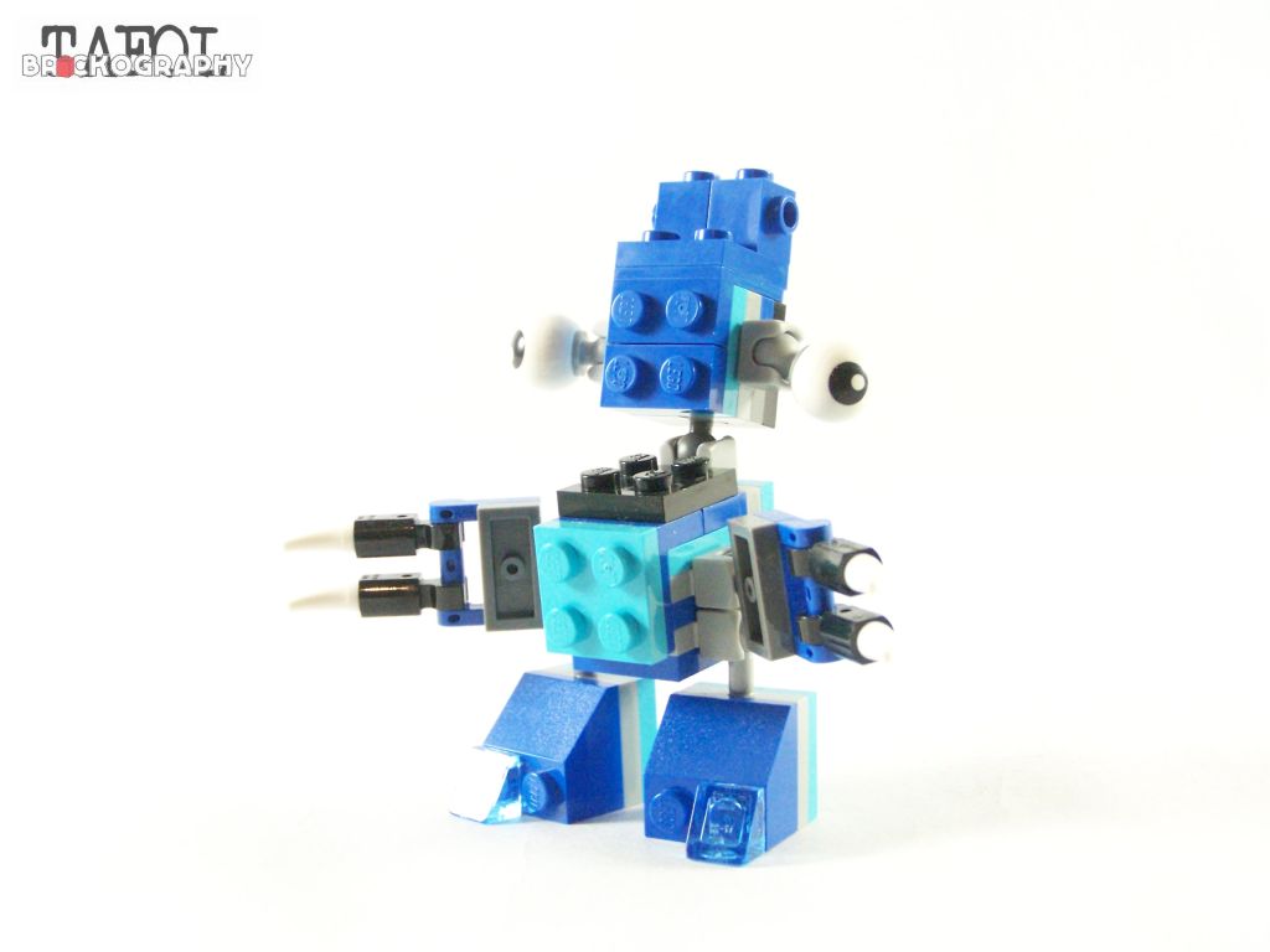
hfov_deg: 30.3
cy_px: 476
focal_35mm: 64
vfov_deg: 22.9
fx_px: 2348
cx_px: 635
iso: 400
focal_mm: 10.7
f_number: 3.6
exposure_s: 1/60
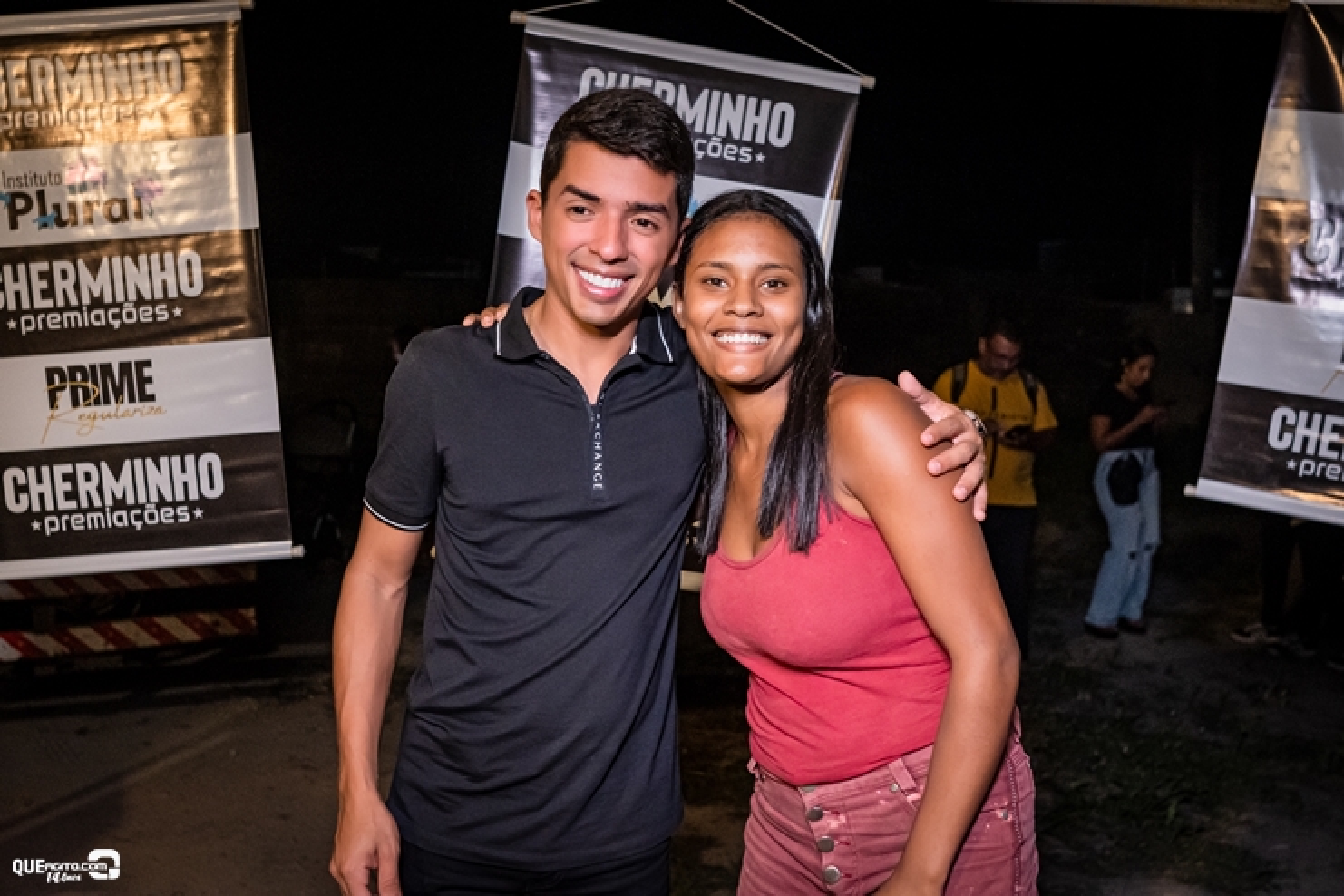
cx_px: 672
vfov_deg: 36.9
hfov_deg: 53.1
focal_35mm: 36
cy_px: 448
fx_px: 1344
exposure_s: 1/320
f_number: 2.8
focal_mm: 24
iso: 2500
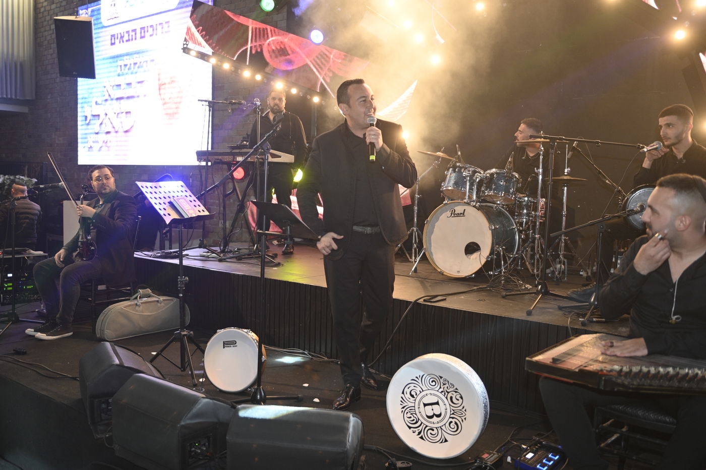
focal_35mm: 32
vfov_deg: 41.1
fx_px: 627
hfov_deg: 58.7
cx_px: 353
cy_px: 235
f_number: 2.8
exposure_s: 1/200
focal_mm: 32
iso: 1000
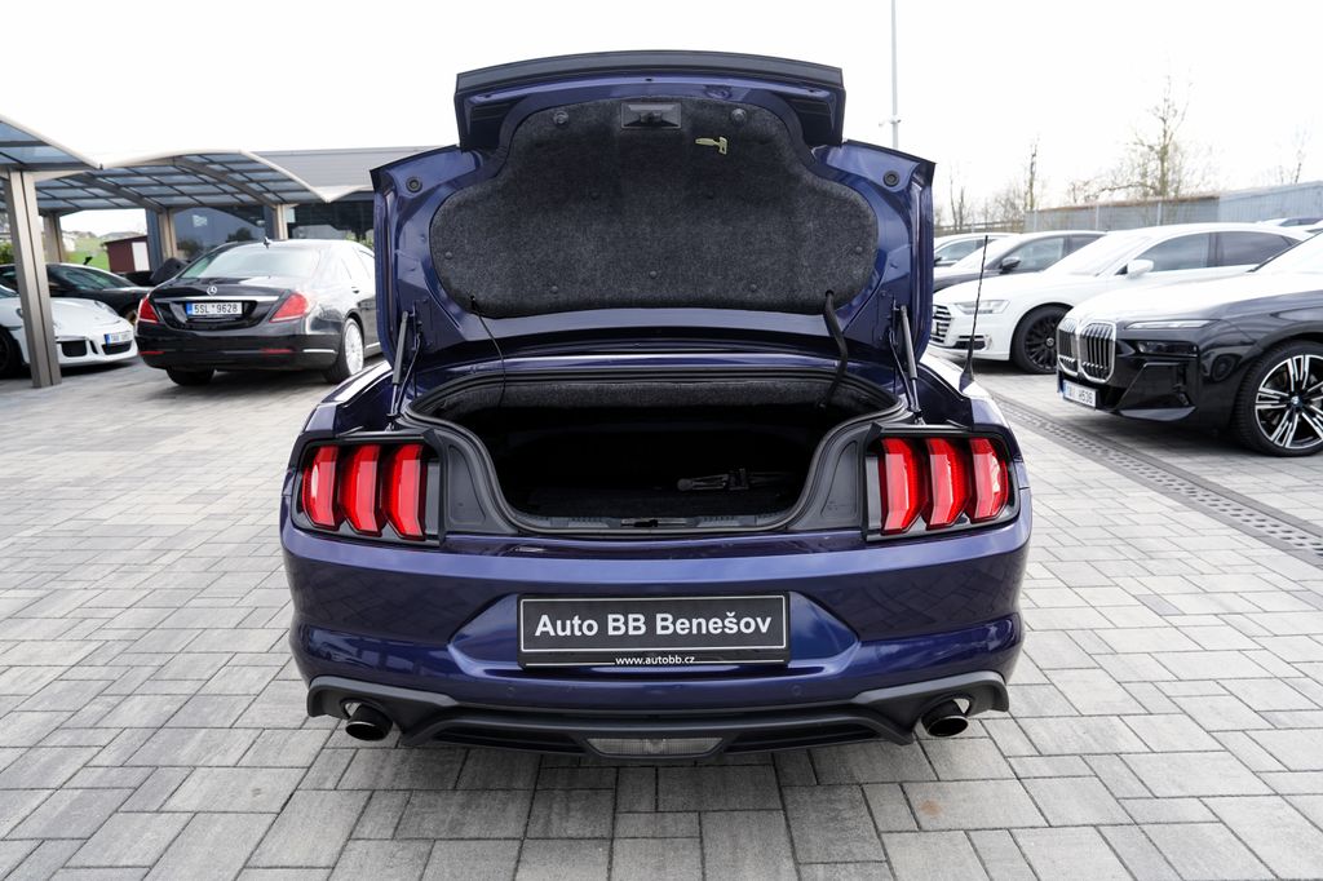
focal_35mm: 24
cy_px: 440
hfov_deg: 73.8
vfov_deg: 53.1
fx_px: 882
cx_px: 662
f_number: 4
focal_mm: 24
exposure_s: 1/60
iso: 100
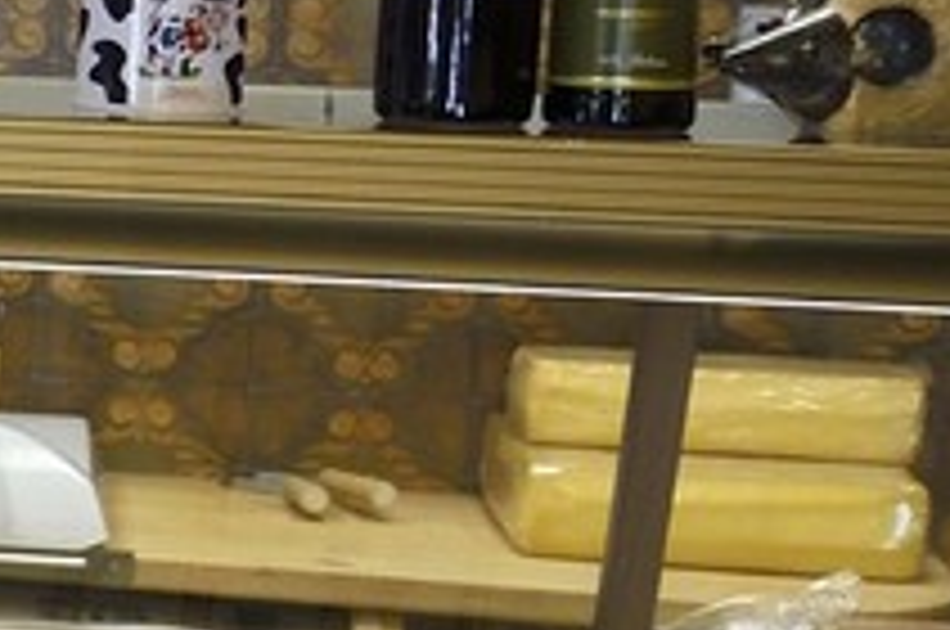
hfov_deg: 8.4
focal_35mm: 182
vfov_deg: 7.5
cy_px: 396
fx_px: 4795
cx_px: -2382
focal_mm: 24
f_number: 8
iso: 800
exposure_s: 1/60
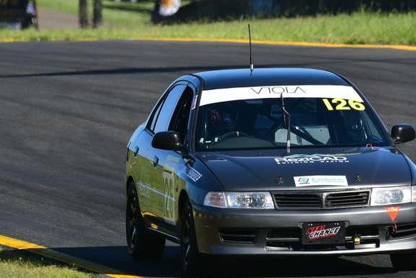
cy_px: 114
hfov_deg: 2.0
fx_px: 12078
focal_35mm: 1045
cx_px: 260
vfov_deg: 1.3
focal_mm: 500
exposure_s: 1/640
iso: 500
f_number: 11
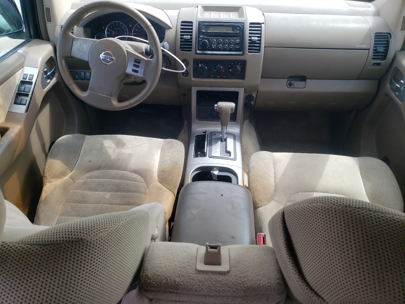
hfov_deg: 67.3
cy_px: 152
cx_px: 202
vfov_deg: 53.1
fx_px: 304
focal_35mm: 26
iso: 50
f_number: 1.5
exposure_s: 1/476
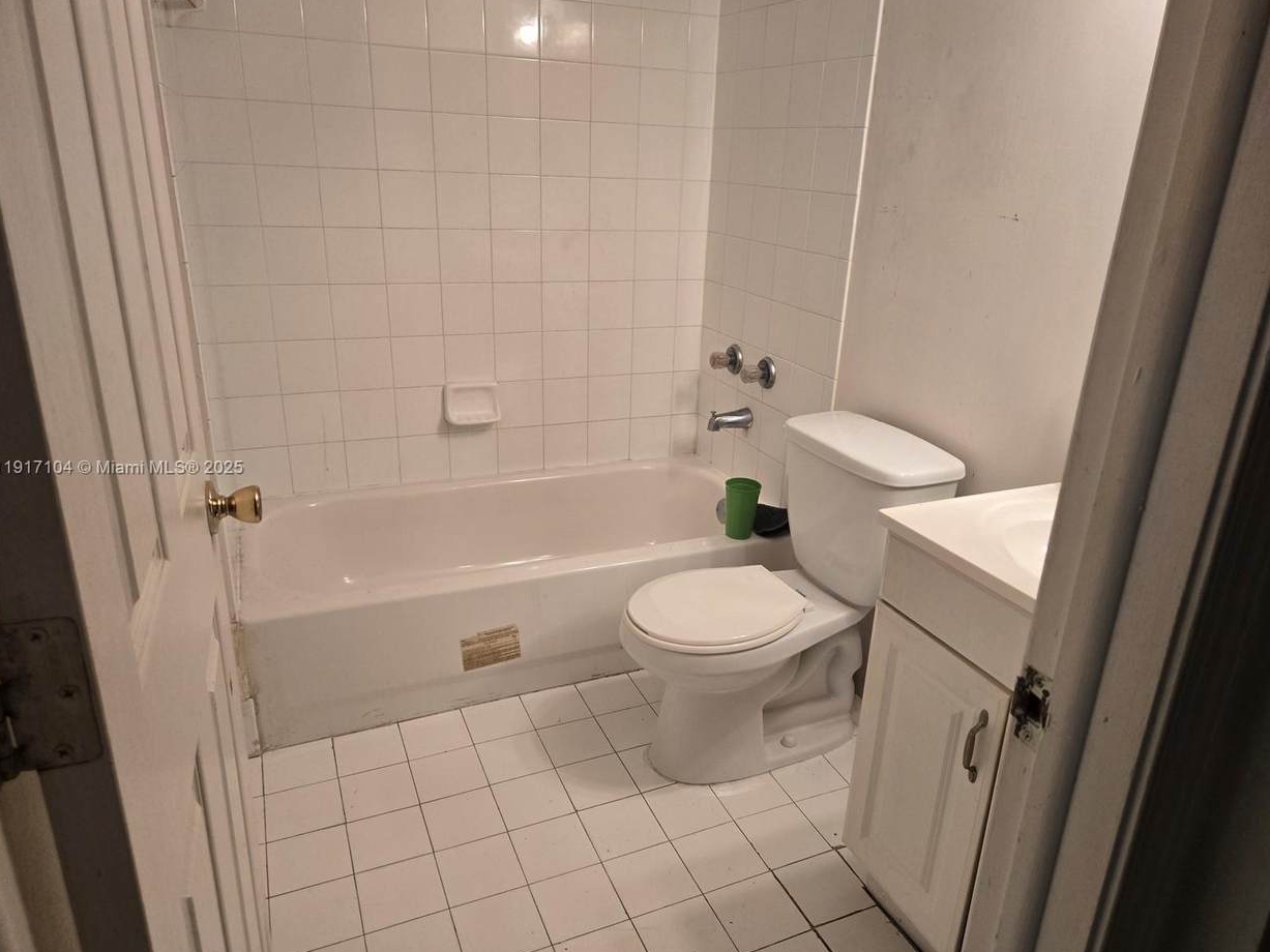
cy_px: 469
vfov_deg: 56.8
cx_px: 641
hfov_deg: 71.6
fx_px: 880
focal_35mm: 24
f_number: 1.8
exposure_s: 1/120
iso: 160
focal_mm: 5.4
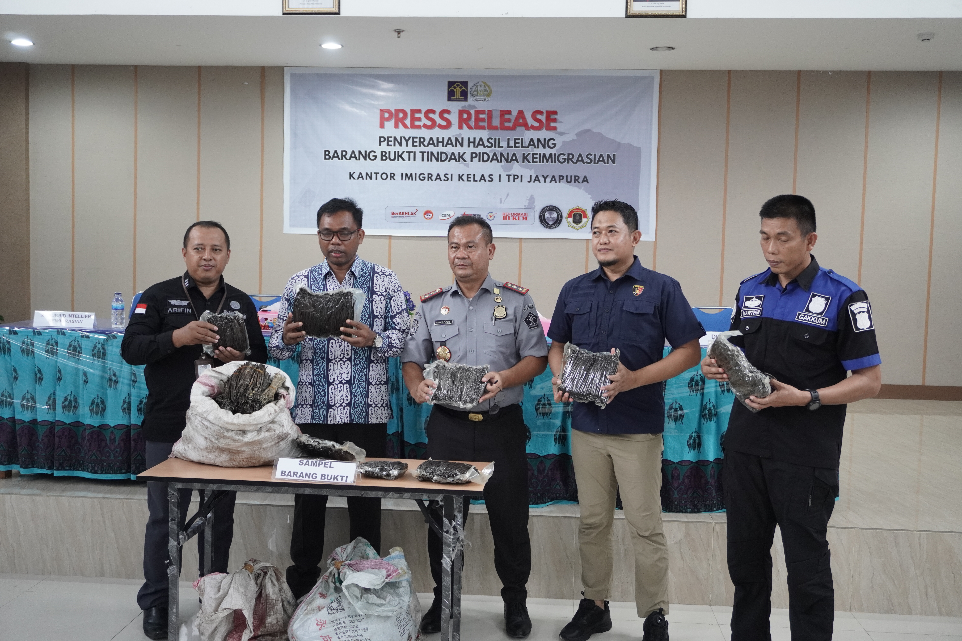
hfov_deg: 51.3
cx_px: 481
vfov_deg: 35.5
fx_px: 1002
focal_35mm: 38
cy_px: 320
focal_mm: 25
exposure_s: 1/100
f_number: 4.5
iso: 1250
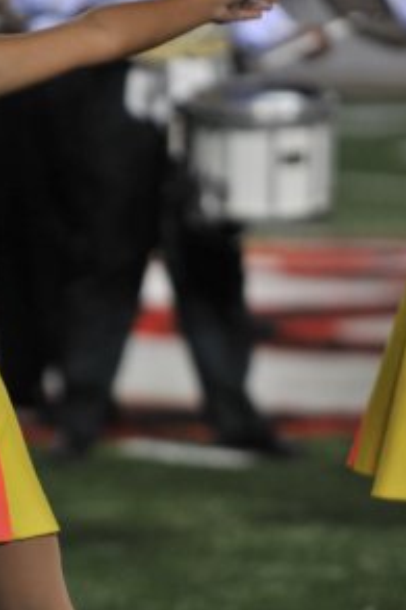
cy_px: 373
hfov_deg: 2.2
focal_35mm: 614
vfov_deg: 3.4
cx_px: 3
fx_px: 10398
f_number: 2.8
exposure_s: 1/640
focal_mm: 200
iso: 800
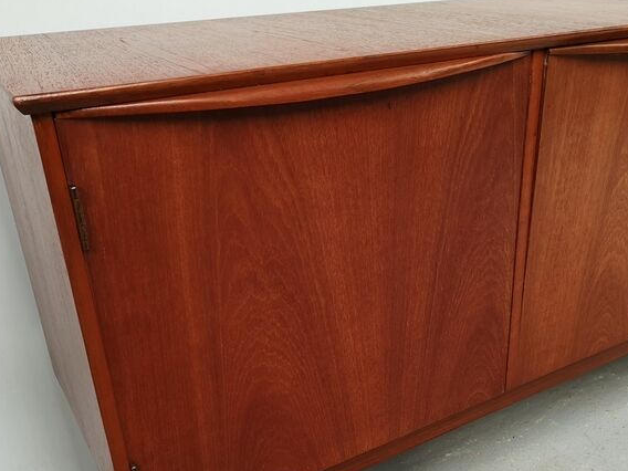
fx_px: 689
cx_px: 362
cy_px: 300
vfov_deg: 37.5
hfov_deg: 48.8
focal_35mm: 38
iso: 64
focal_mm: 5.58
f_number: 1.8
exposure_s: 1/60
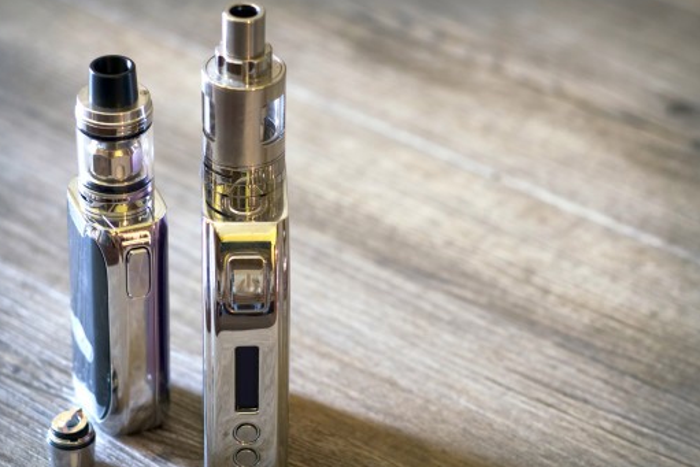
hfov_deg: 16.6
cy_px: 236
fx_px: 2392
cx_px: 346
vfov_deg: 11.2
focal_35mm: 123
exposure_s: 1/3.33
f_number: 3.2
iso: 100
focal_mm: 70
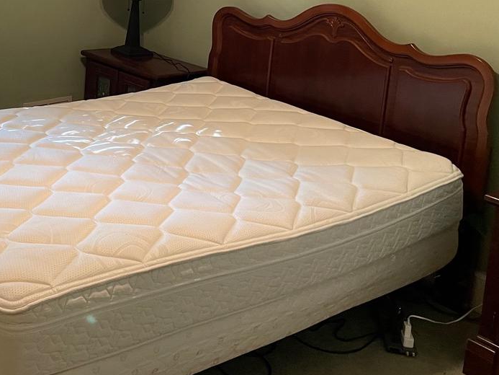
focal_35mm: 54
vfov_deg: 25.9
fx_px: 779
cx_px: 90
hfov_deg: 34.3
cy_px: 19
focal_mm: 4.2
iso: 320
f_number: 1.6
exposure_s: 1/60
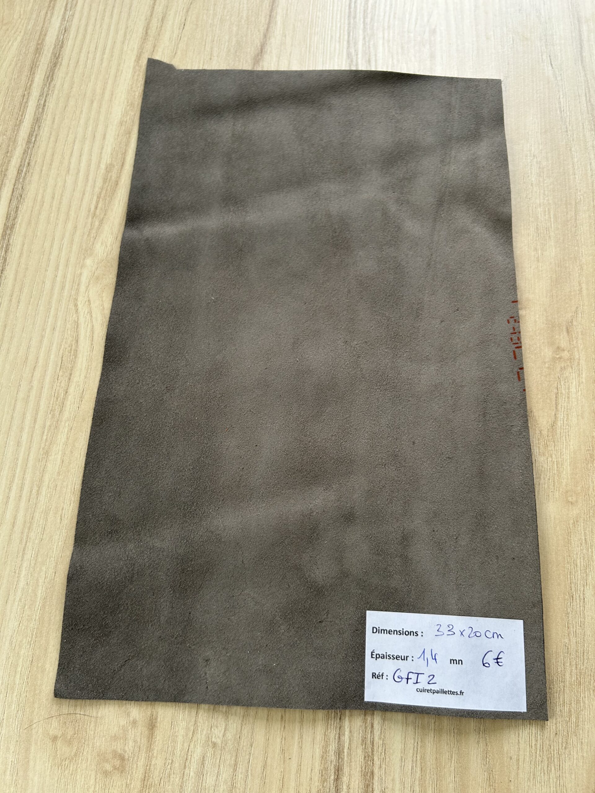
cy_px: 396
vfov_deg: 67.3
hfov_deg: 53.1
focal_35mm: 26
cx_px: 298
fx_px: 596
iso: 50
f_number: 1.5
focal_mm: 5.7
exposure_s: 1/121
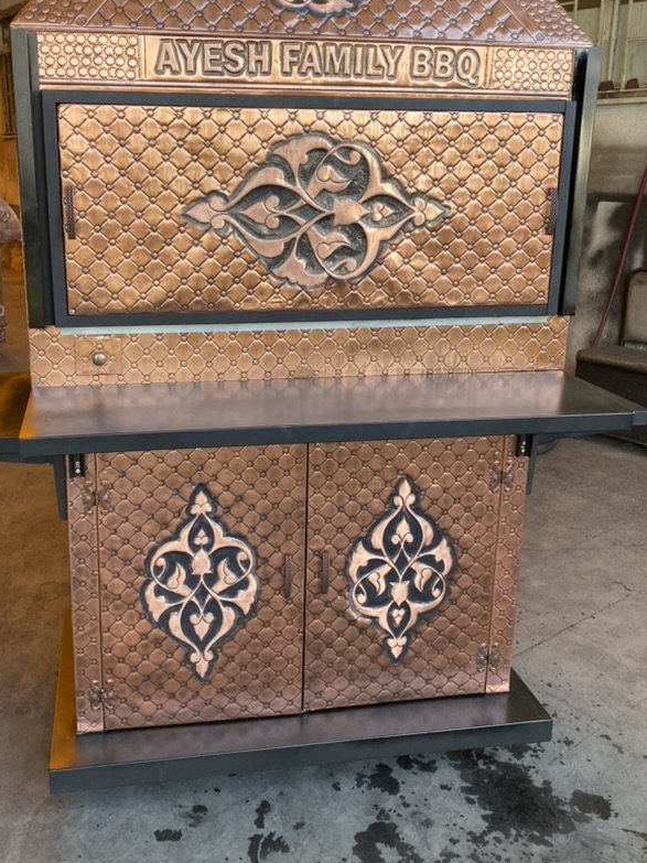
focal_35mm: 34
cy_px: 390
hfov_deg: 41.6
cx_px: 257
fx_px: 848
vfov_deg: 53.9
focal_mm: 4.25
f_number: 1.8
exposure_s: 1/121
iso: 50
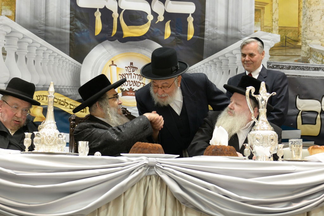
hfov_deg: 43.6
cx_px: 162
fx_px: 405
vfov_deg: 29.9
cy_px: 108
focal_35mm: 45
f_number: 4.2
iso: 1250
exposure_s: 1/100
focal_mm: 45
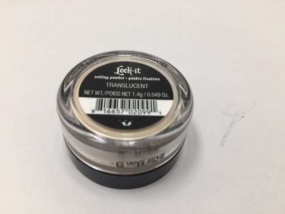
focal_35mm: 29
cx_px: 142
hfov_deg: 61.7
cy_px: 107
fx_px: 239
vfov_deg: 48.2
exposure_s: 1/40
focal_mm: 4.15
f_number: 2.2
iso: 32
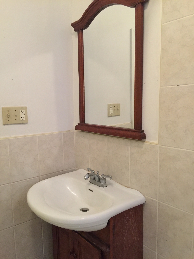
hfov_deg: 48.2
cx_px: 97
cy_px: 130
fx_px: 217
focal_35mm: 29
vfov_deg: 61.7
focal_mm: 4.15
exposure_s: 1/10
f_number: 2.2
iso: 125
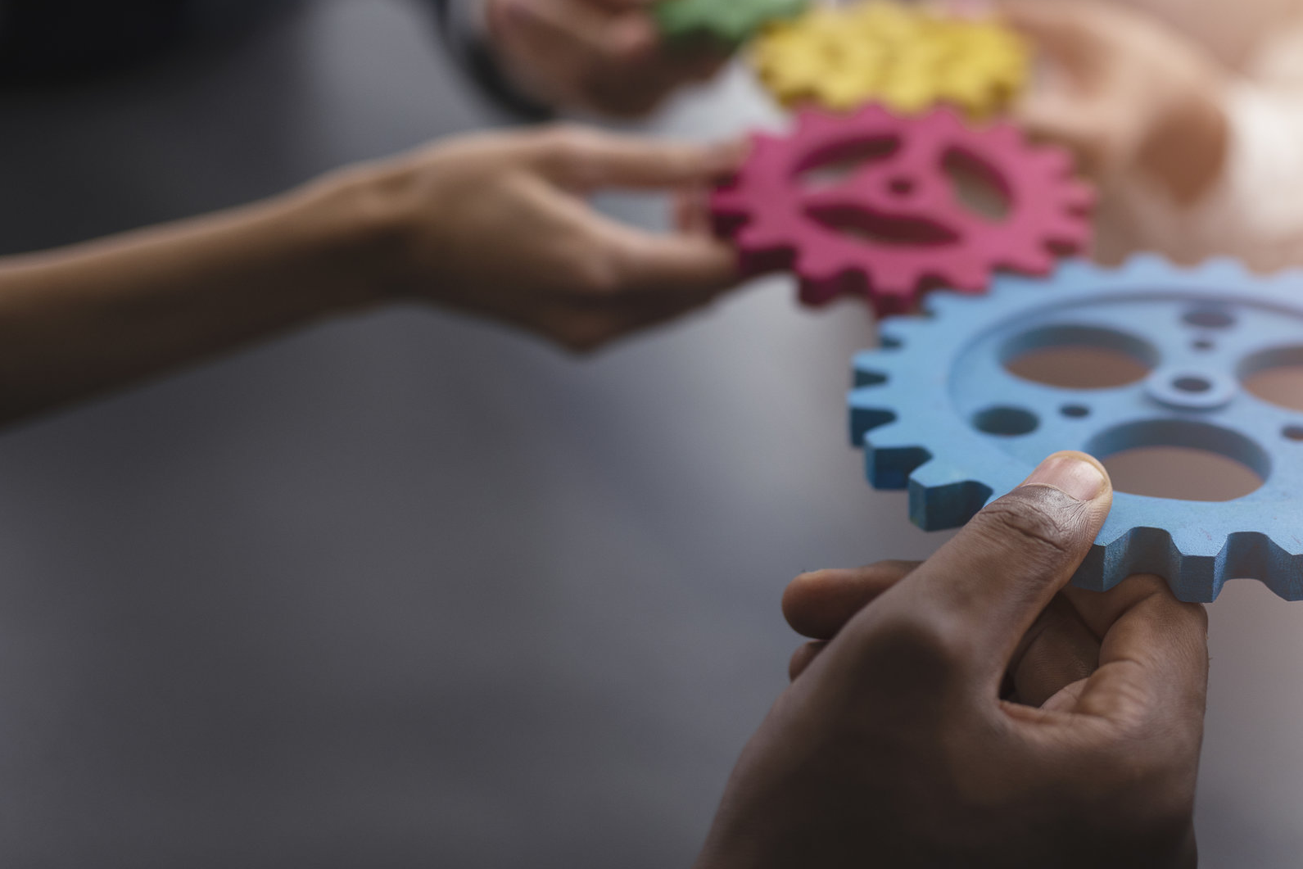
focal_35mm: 55
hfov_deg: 35.4
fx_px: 1991
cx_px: 984
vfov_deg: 24.6
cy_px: 346
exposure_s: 1/250
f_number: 1.8
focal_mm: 35
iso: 250
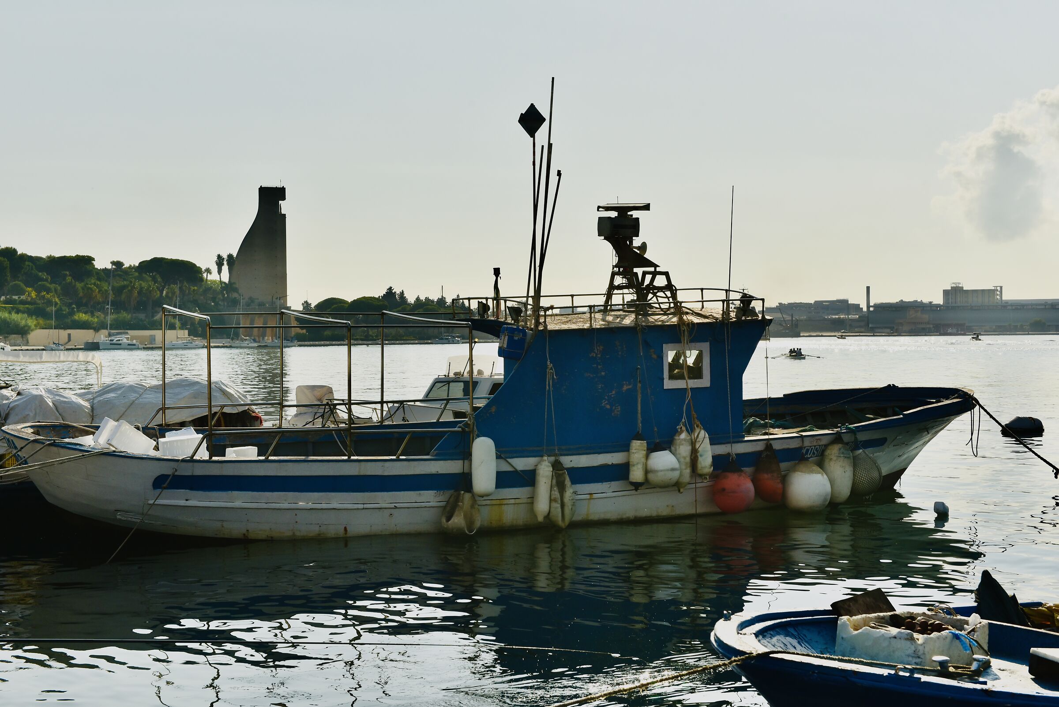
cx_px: 530
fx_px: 1471
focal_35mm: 50
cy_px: 354
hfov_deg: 39.6
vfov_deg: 27.0
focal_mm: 50
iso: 320
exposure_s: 1/1000
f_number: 9
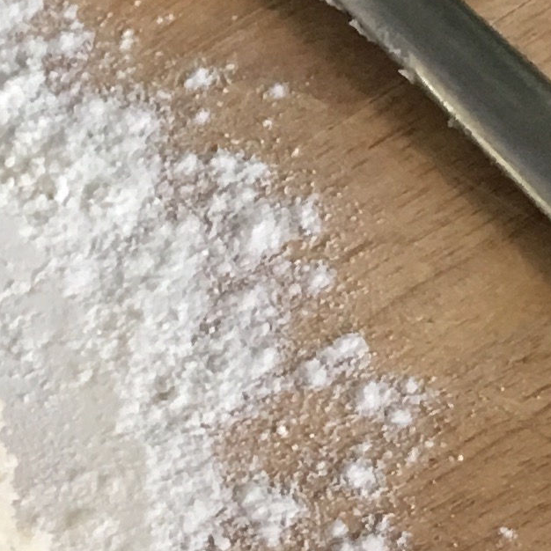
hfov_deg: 10.0
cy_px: 784
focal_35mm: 165
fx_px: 2971
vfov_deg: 10.3
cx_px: -430
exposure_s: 1/15
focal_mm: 4.15
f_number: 2.2
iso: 40
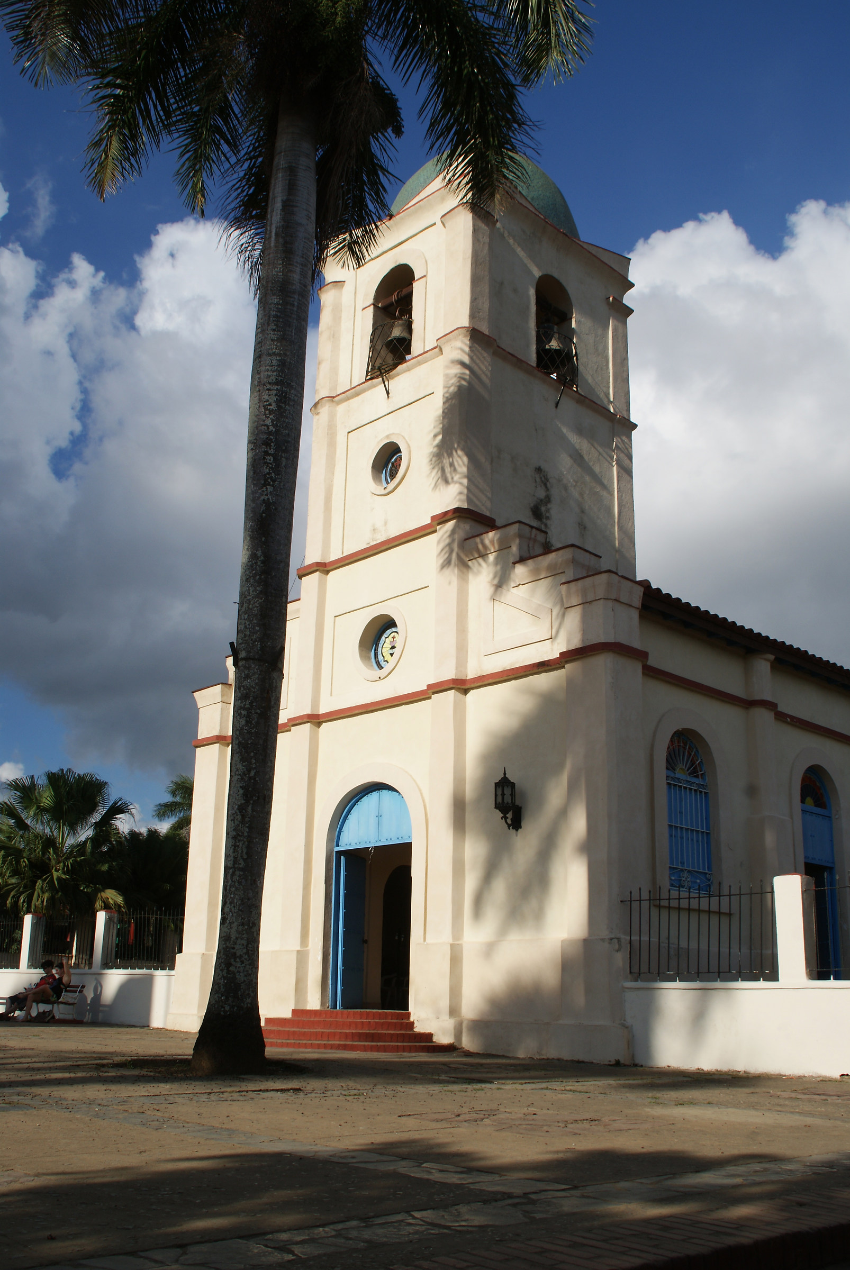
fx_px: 1166
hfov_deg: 40.1
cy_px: 635
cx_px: 425
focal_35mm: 33
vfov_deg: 57.2
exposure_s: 1/200
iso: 100
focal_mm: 22
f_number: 11
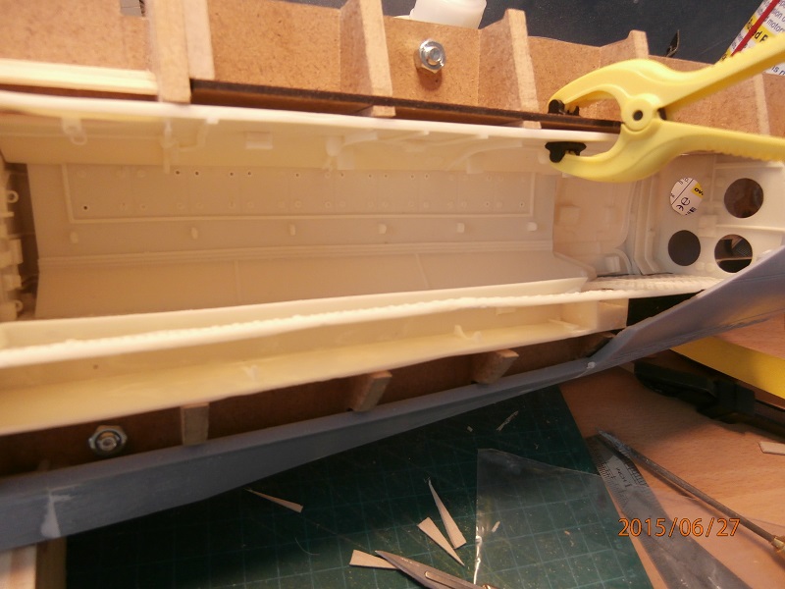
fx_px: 544
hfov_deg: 71.6
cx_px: 392
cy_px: 294
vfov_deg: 56.8
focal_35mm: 24
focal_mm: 4.2
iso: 200
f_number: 3
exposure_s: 1/20
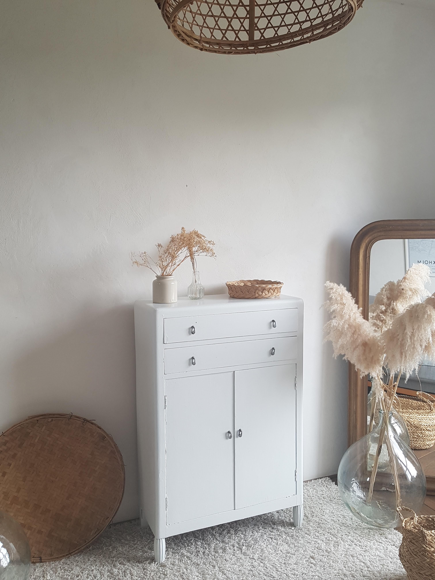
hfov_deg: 53.1
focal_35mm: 26
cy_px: 290
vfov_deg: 67.3
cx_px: 218
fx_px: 436
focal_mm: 4.2
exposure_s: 1/50
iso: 64
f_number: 1.7
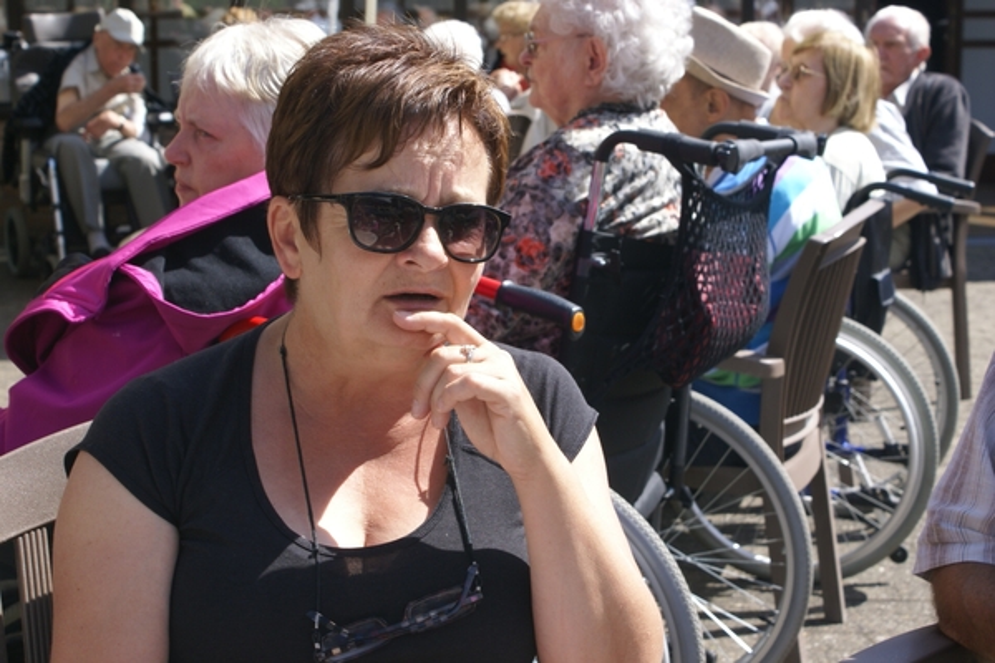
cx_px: 498
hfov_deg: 29.9
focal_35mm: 68
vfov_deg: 20.2
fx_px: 1865
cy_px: 332
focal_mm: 45
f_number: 8
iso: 100
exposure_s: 1/125
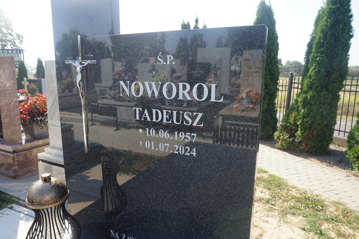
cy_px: 120
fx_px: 239
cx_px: 180
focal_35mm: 24
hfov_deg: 73.8
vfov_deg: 53.1
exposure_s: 1/80
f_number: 9
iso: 100
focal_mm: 16
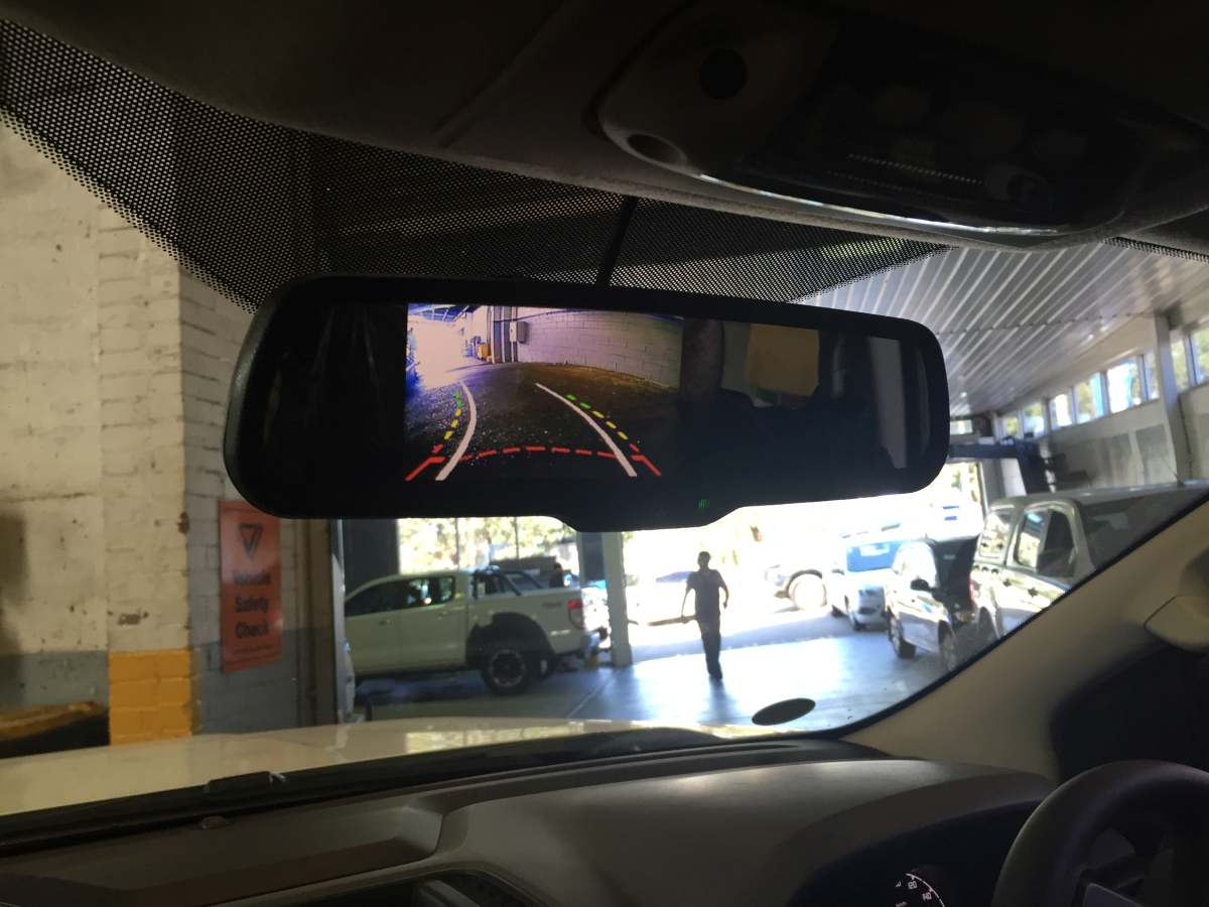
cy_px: 454
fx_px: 1013
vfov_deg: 48.2
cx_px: 604
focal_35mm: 29
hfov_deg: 61.7
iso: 32
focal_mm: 4.15
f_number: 2.2
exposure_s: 1/33
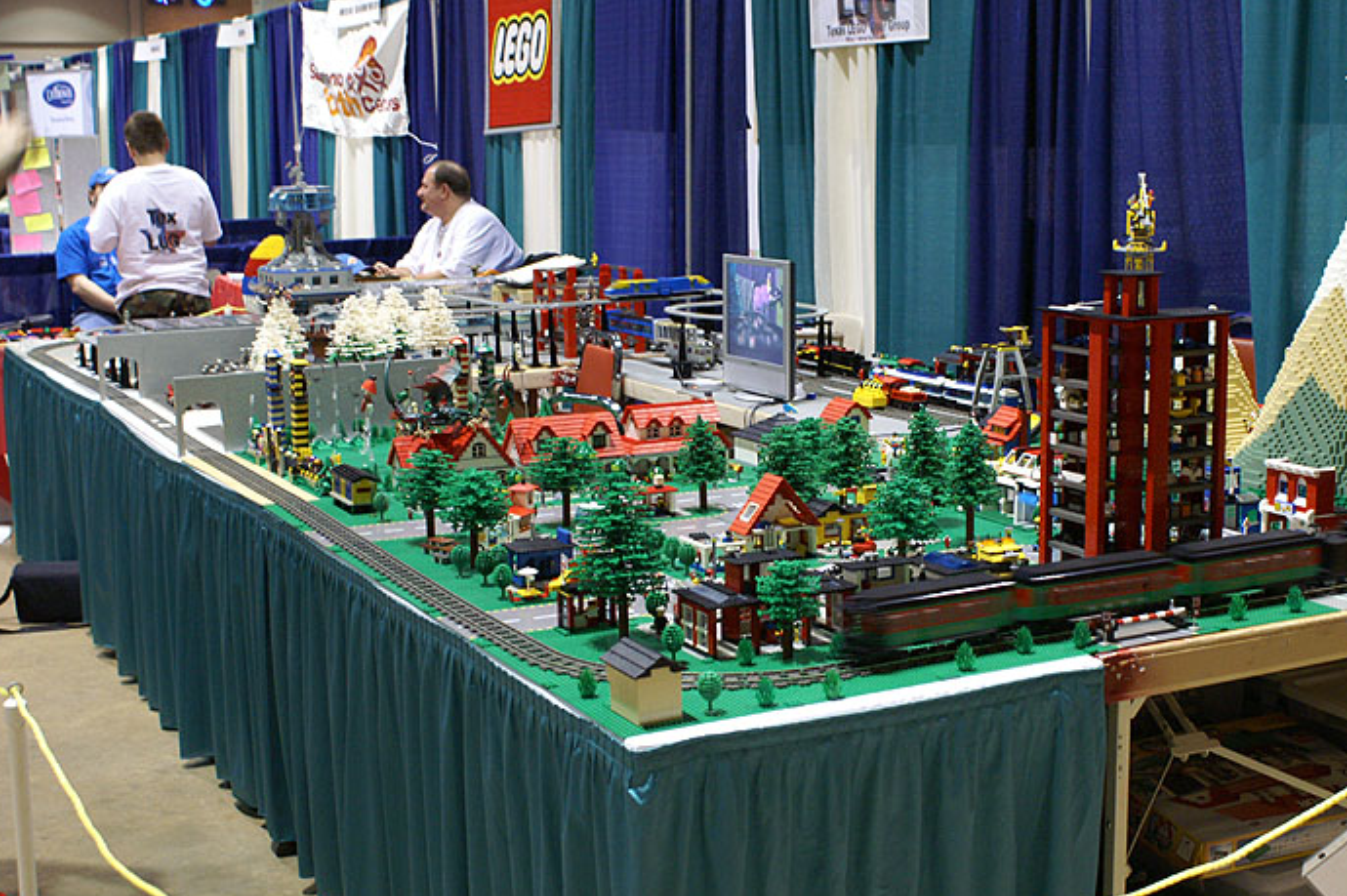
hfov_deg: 38.8
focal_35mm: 51
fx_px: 1907
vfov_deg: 26.4
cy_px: 428
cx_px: 789
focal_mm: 26
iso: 800
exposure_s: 1/20
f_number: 4.5
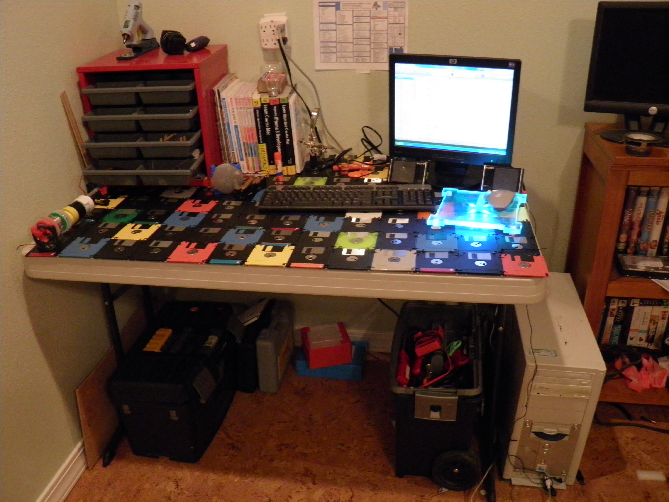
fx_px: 580
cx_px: 334
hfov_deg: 60.0
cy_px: 251
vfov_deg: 46.8
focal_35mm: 30
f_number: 3
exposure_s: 1/15
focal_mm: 5.5
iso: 400
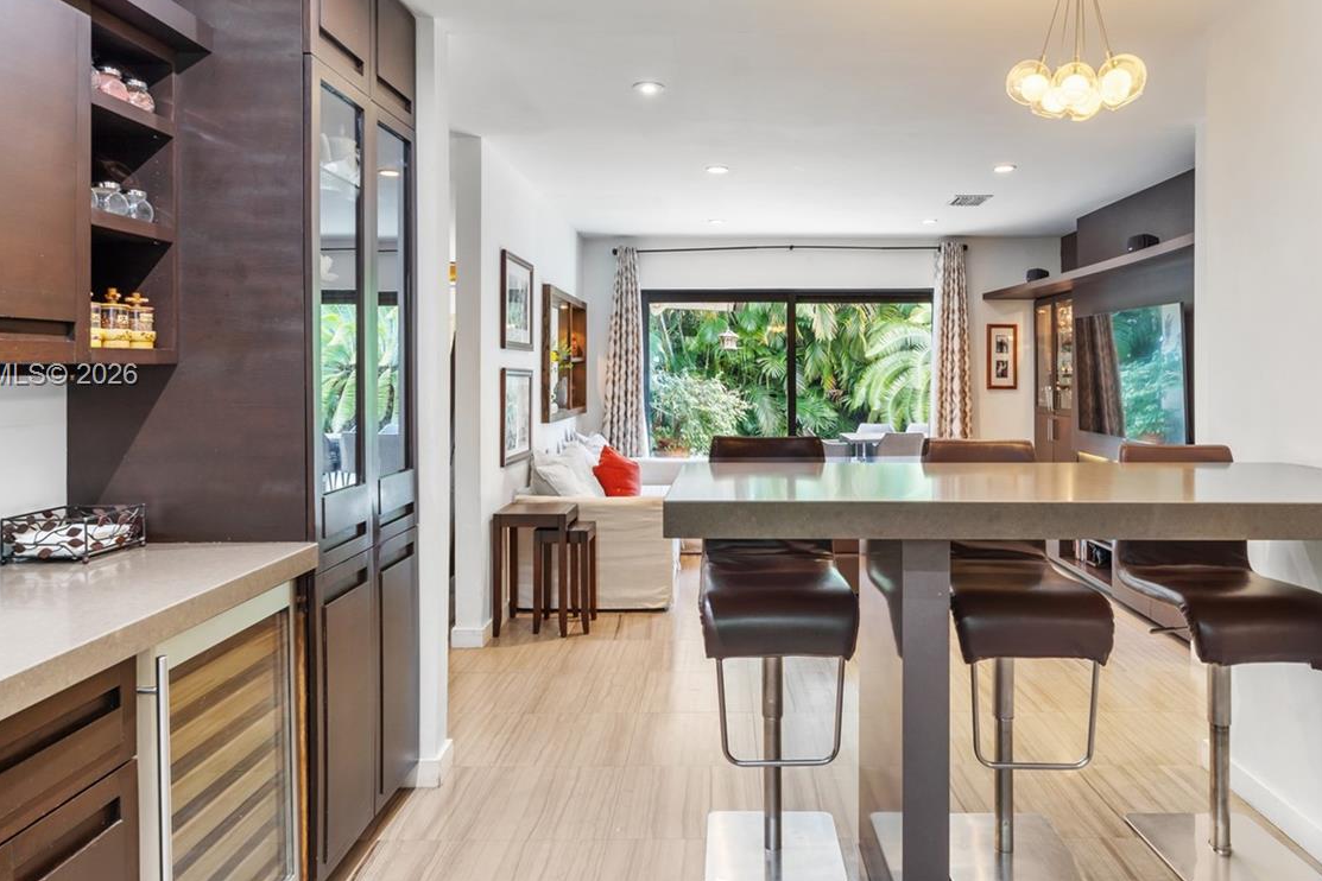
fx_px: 845
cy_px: 376
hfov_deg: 75.9
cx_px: 719
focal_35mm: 23
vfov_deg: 54.9
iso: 250
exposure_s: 1
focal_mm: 16
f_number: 9
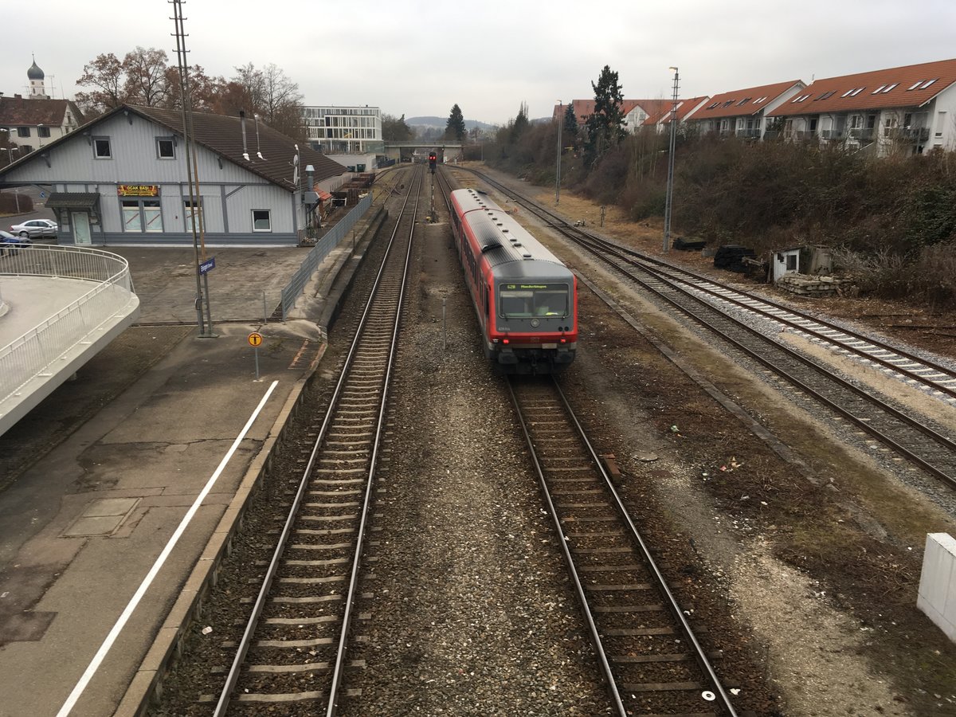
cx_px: 478
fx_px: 801
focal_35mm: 29
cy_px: 358
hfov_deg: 61.7
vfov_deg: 48.2
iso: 25
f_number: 2.2
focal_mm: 4.15
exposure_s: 1/100
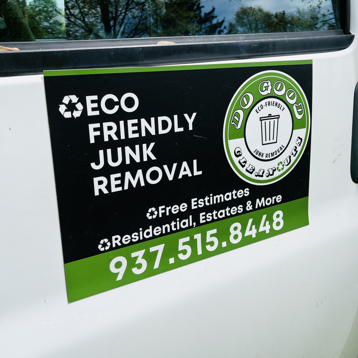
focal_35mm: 32
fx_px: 374
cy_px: 153
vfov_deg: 50.9
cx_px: 175
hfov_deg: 51.1
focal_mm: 5.1
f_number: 1.6
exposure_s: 1/2410
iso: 50
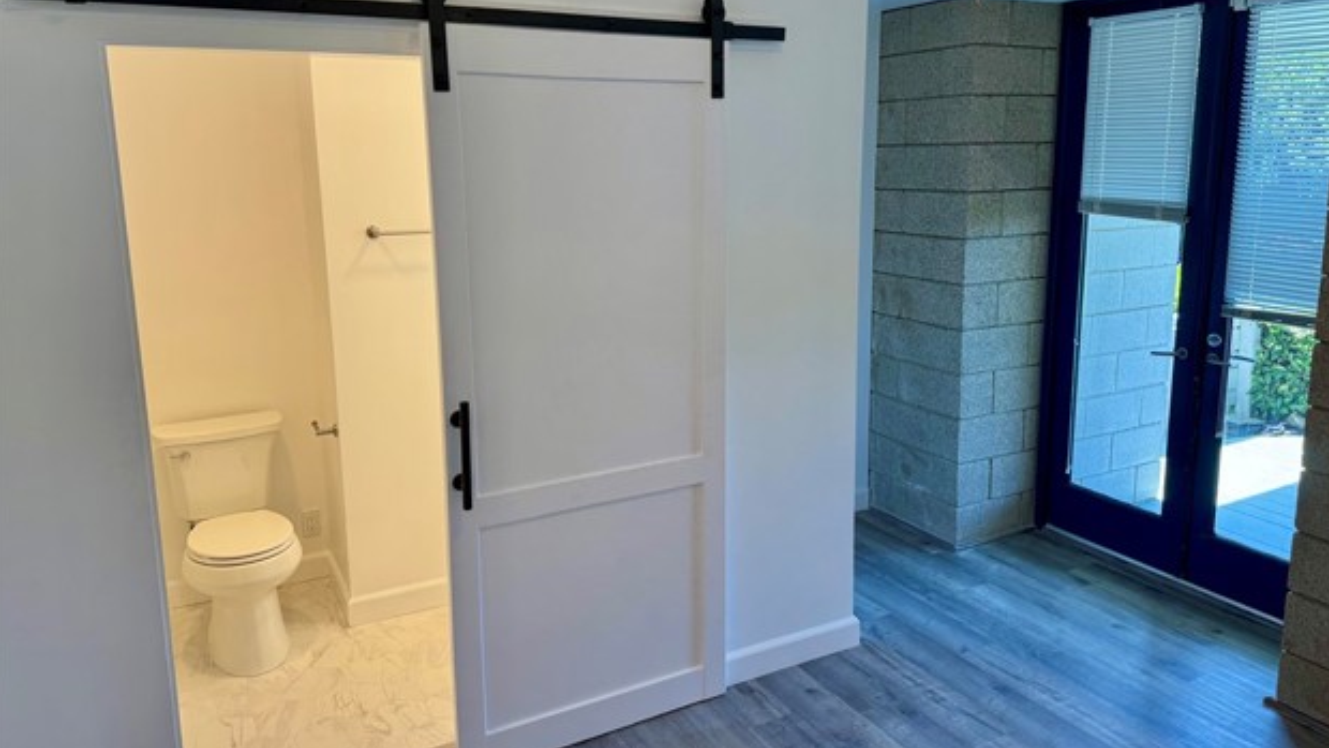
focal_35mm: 27
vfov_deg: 42.8
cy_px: 317
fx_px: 952
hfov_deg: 69.8
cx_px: 680
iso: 100
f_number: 1.78
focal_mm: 6.76
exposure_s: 1/120
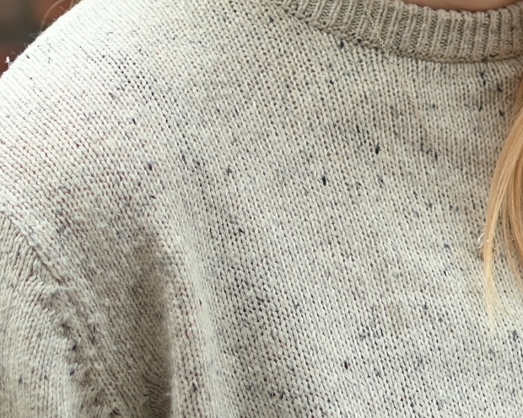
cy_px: -147
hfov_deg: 8.7
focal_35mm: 221
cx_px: 444
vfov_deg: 6.9
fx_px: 3422
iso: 110
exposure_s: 1/100
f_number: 2.2
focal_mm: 35
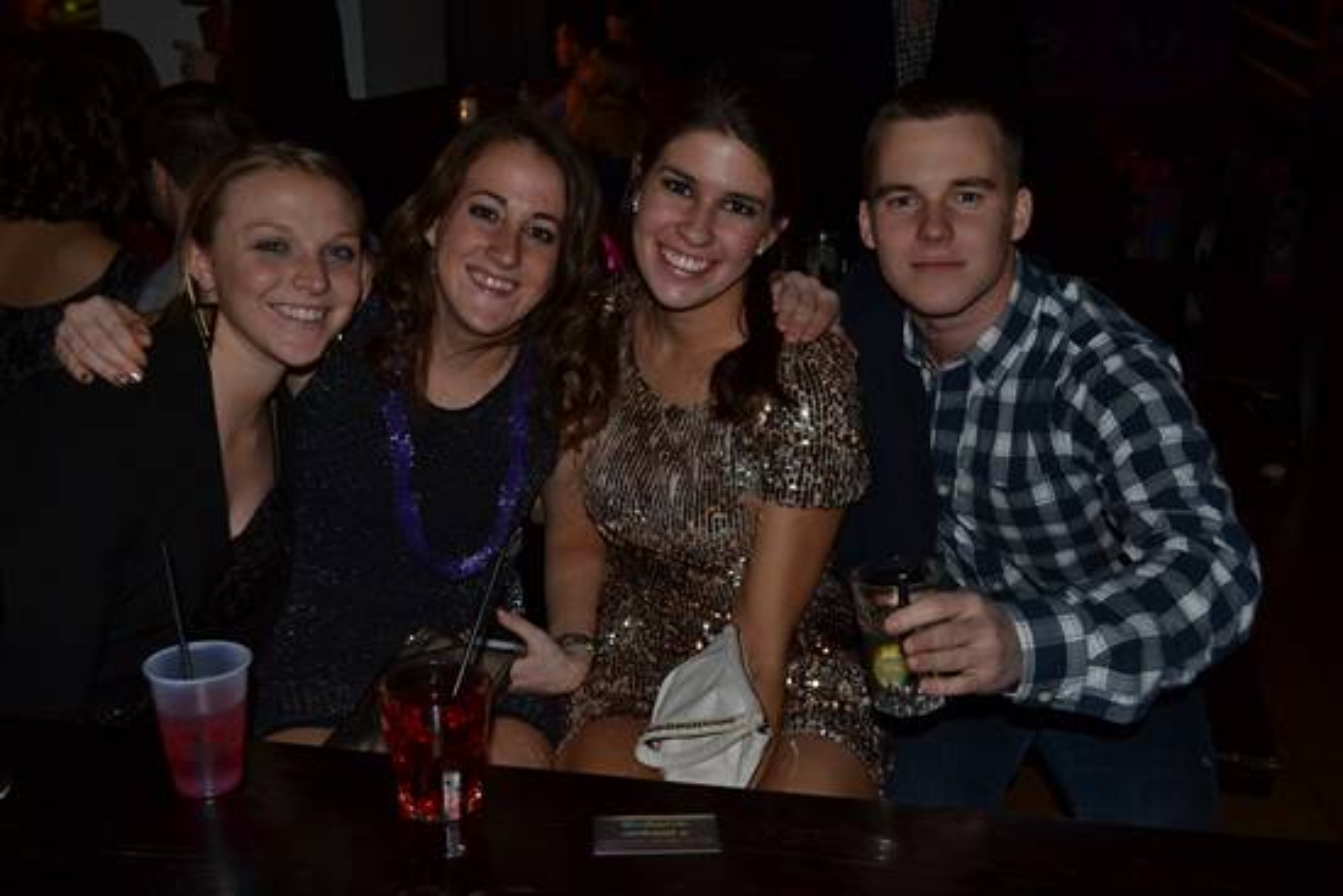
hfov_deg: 49.5
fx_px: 1455
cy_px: 448
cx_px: 672
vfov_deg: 34.2
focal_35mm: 39
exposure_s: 1/4
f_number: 4.2
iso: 200
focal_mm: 26
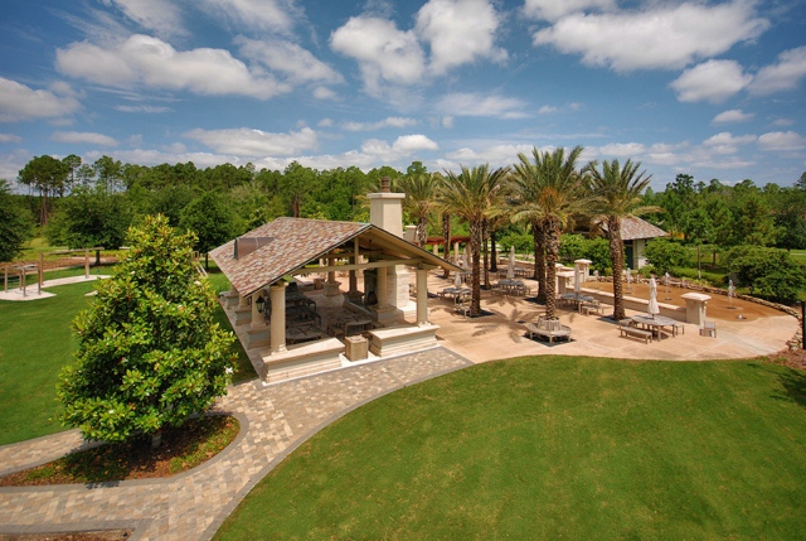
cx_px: 403
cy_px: 270
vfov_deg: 77.5
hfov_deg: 100.3
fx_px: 336
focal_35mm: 15
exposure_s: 1/320
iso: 100
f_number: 4.5
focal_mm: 10
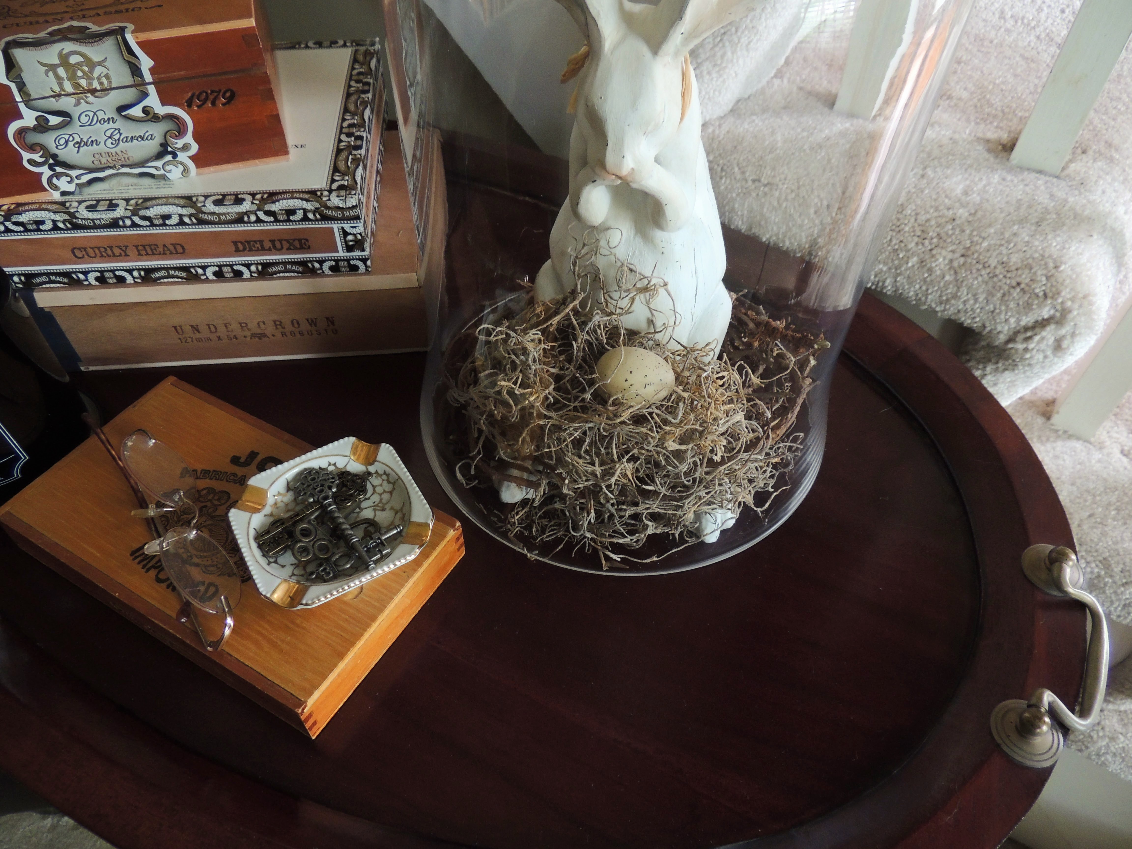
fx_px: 785
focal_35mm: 24
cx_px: 566
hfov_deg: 71.6
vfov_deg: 56.8
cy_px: 424
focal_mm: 4.3
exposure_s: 1/30
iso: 360
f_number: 3
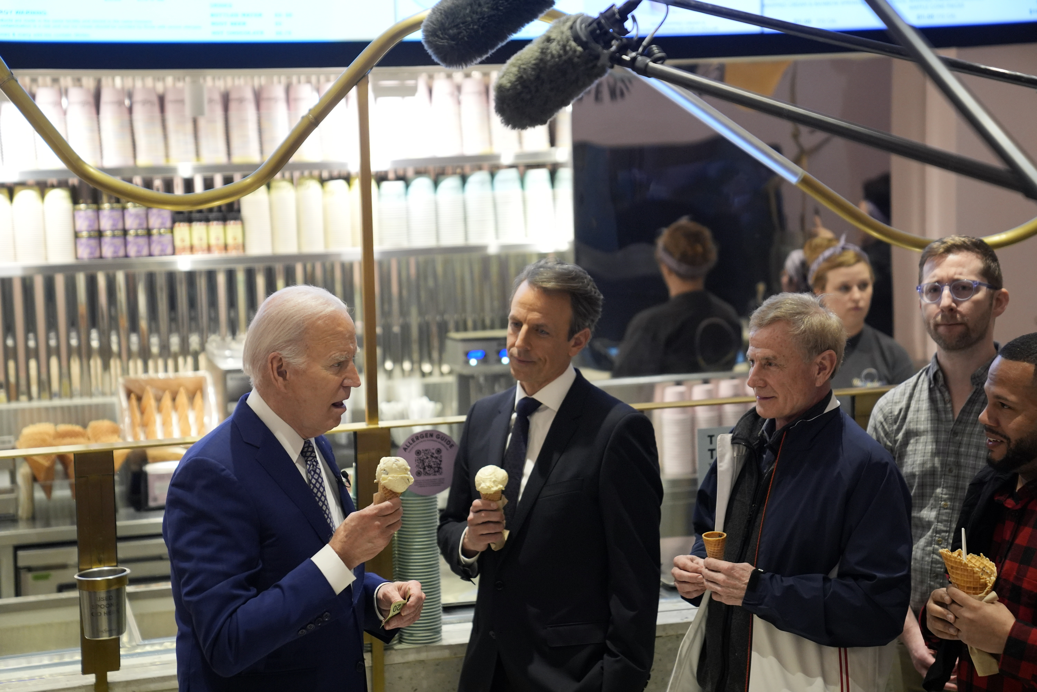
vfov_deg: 19.5
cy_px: 346
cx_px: 518
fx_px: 2016
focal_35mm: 70
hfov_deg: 28.8
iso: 2000
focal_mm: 70
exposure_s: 1/500
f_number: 2.8
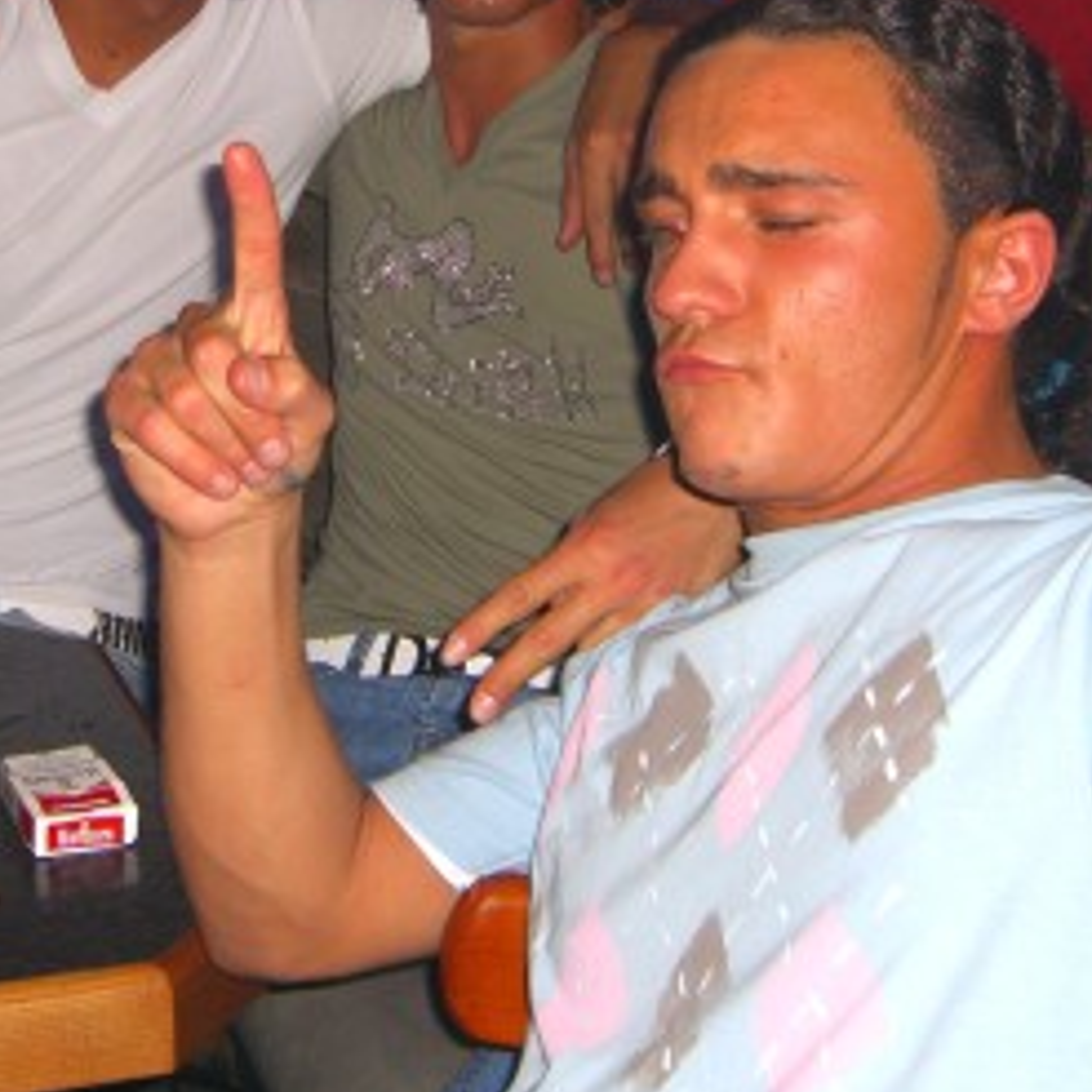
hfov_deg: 21.1
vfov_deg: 20.9
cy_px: 222
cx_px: 368
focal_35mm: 82
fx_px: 2927
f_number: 2.8
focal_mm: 7.9
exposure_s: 1/60
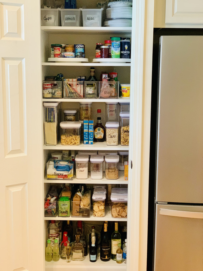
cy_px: 136
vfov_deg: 36.8
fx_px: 407
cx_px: 102
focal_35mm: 52
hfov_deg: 28.0
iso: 320
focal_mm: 6
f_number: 2.4
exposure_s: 1/60
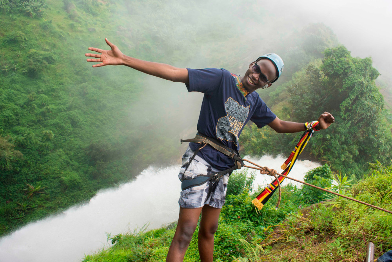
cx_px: 196
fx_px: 359
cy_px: 131
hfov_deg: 57.2
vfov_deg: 40.0
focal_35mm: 33
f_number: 5.6
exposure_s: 1/400
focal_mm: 22
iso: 400
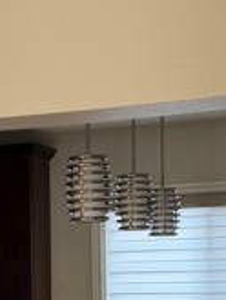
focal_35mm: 93
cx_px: 40
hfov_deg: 15.8
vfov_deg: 20.5
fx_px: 809
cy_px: 289
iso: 125
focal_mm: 6.76
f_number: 1.78
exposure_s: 1/121
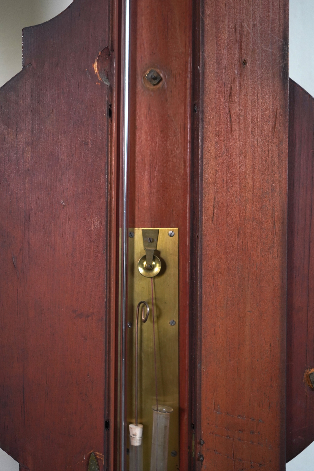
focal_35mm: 43
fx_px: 563
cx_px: 157
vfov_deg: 45.4
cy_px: 236
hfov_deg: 31.2
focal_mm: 43
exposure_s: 1/100
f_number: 4.5
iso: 1000
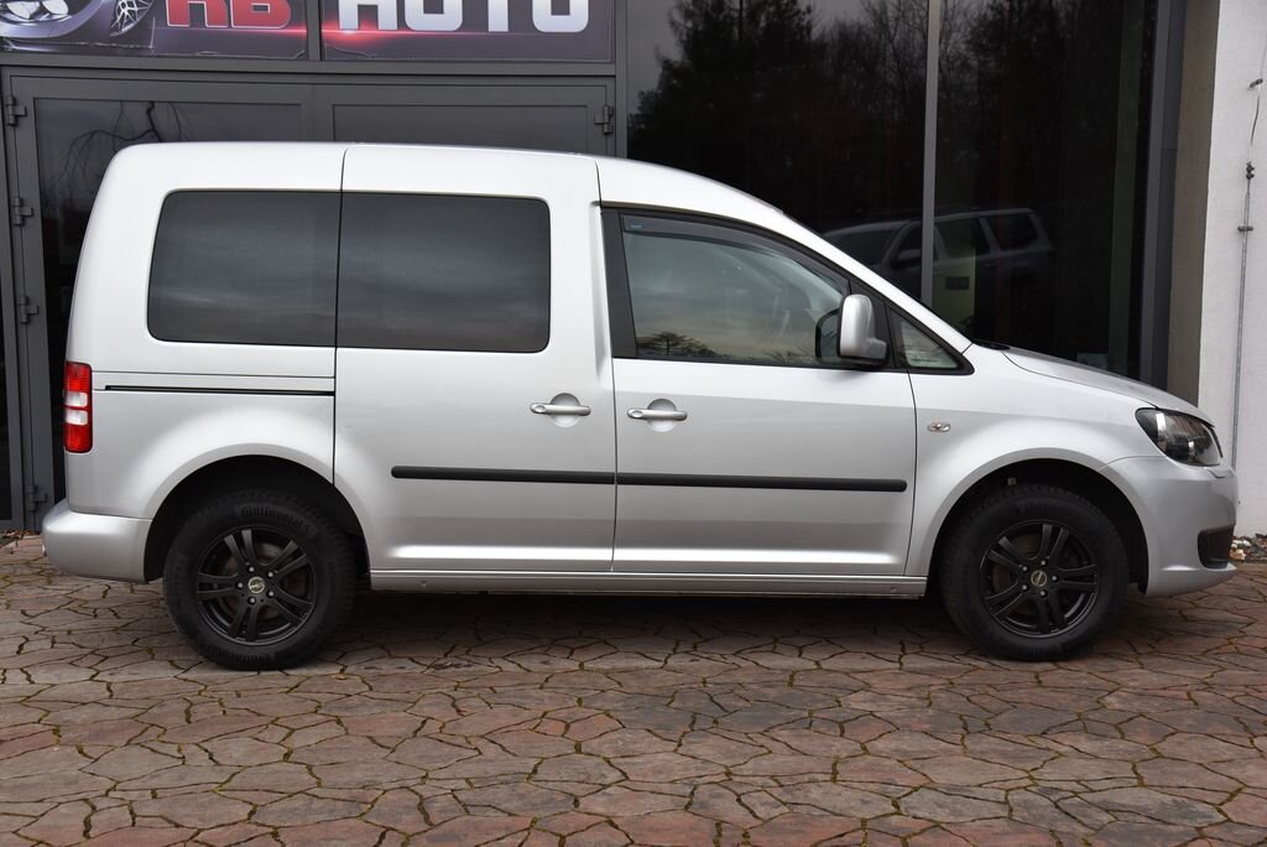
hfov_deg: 42.7
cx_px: 634
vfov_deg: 29.3
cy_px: 424
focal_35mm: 46
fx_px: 1620
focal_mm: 46
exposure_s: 1/125
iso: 500
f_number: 5.6
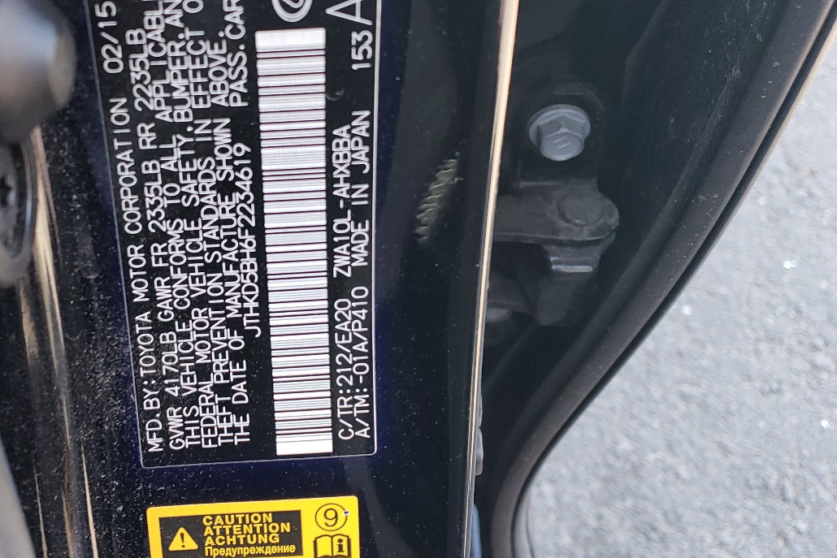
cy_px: 241
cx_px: 223
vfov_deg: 31.9
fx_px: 977
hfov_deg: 45.0
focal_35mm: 42
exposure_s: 1/120
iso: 78
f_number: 1.5
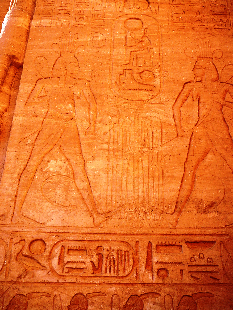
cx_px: 116
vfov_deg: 52.6
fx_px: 314
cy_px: 155
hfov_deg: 40.7
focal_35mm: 35
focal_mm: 5.2
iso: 80
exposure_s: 1/400
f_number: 2.8
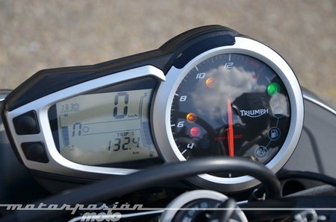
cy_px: 111
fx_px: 1048
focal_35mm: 112
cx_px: 168
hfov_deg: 18.2
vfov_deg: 12.1
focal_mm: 75
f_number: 7.1
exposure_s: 1/250
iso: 100
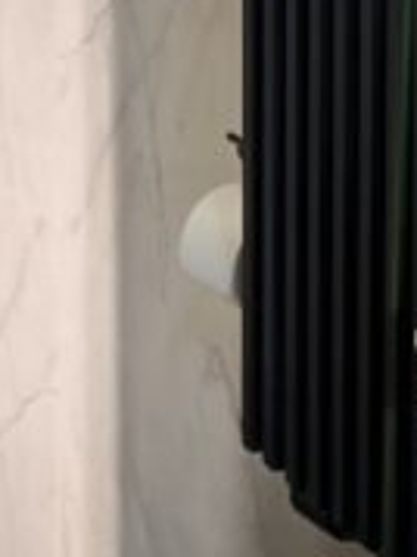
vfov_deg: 12.6
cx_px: 588
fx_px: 2396
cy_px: -289
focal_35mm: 149
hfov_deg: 9.7
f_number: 1.5
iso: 200
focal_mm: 5.7
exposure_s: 1/52
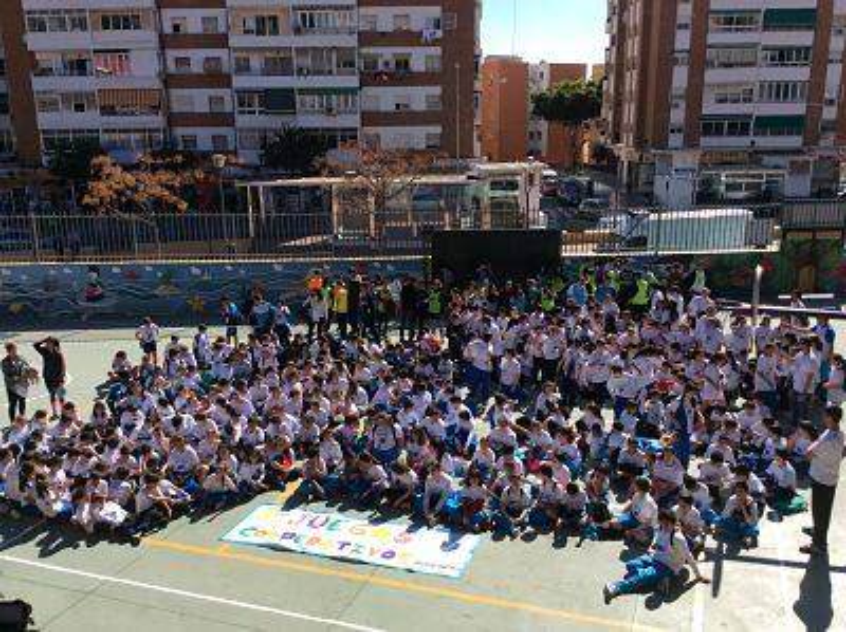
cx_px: 423
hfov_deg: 56.9
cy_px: 316
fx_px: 781
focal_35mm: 32
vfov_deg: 44.1
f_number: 2.4
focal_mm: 3.3
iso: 32
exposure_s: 1/1546
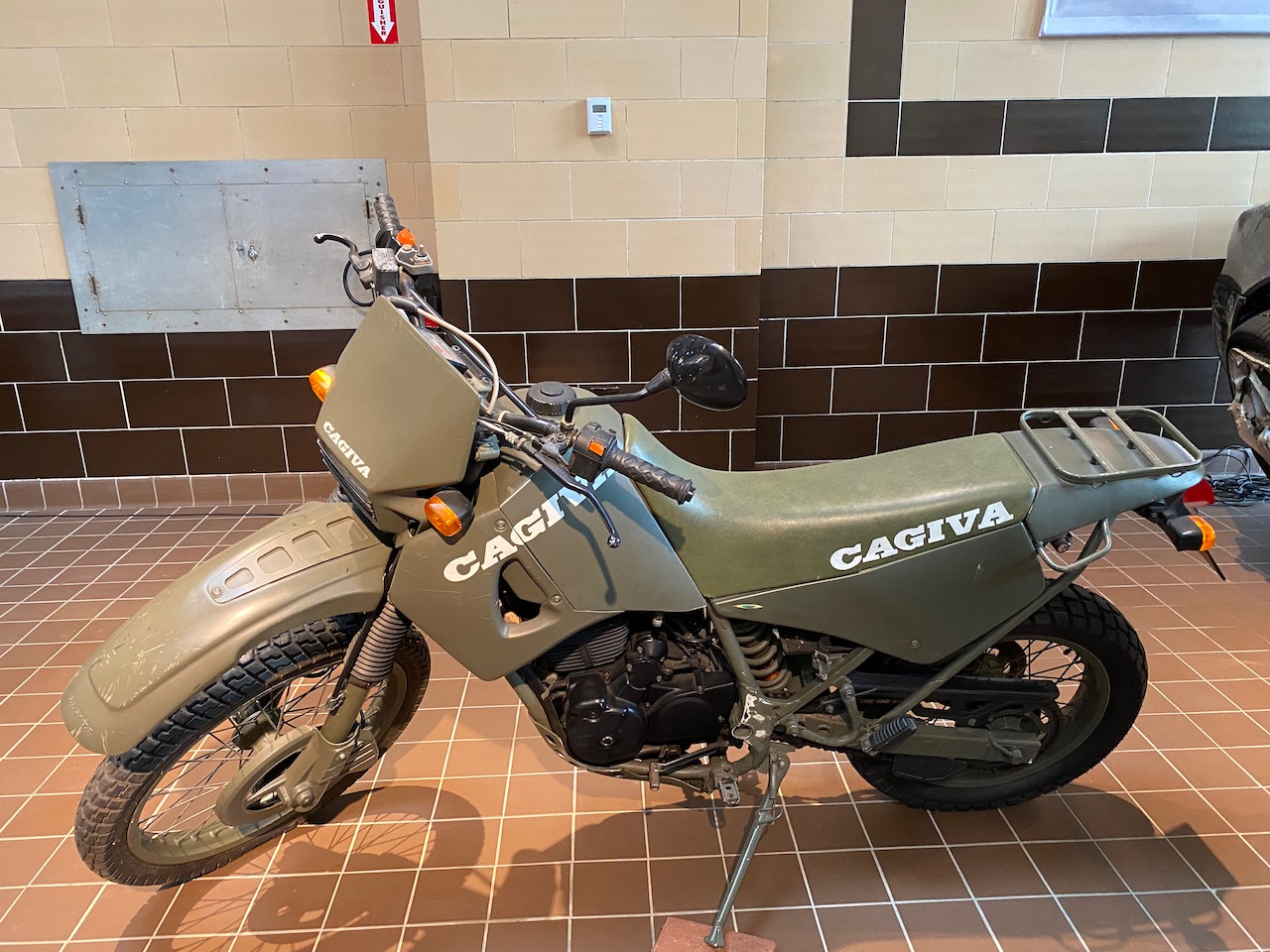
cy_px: 476
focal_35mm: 26
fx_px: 954
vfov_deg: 53.1
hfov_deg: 67.3
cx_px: 635
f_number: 1.8
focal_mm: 4.25
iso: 400
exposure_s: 1/60
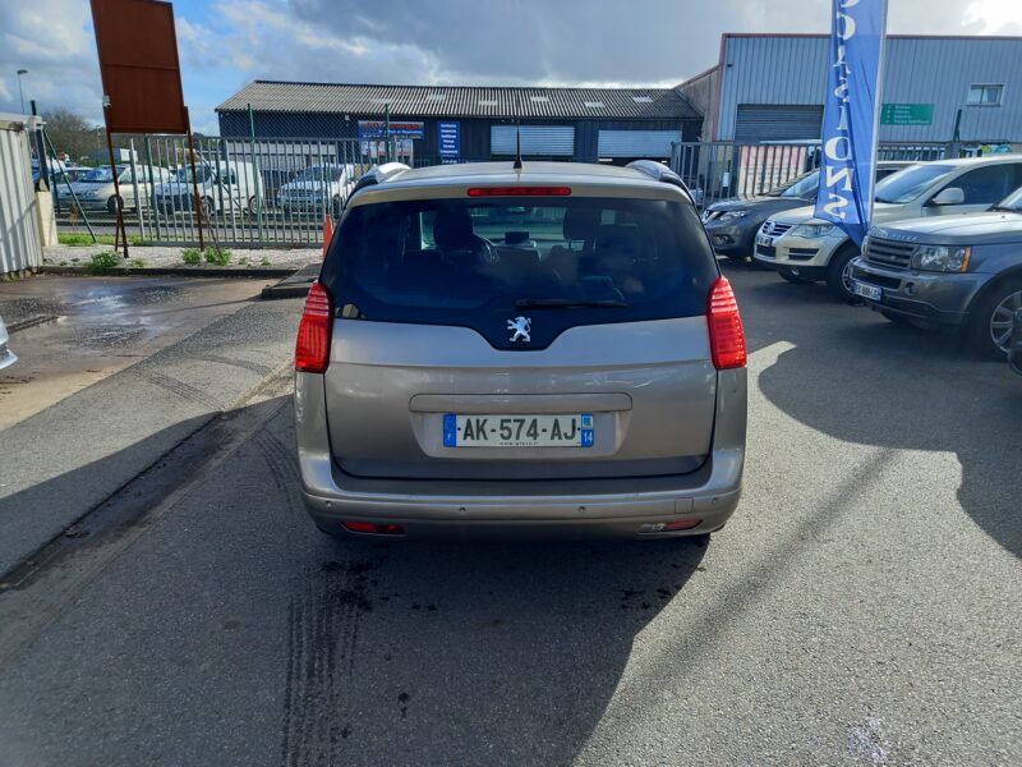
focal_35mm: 25
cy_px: 384
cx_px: 511
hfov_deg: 69.4
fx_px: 738
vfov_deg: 54.9
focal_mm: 4.6
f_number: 2
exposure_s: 1/276
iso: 25
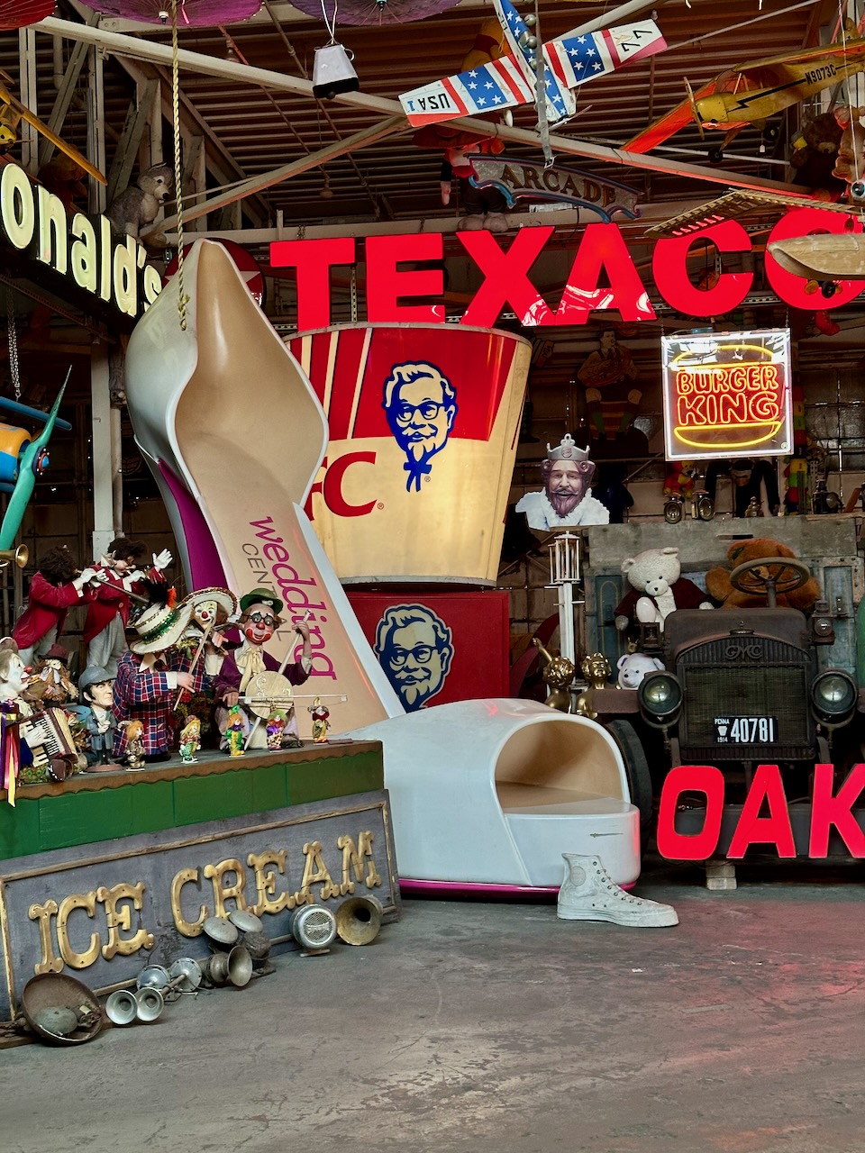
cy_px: 576
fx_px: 1599
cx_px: 432
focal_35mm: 48
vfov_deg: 39.7
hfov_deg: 30.3
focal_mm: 6.86
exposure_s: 1/60
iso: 250
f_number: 1.78
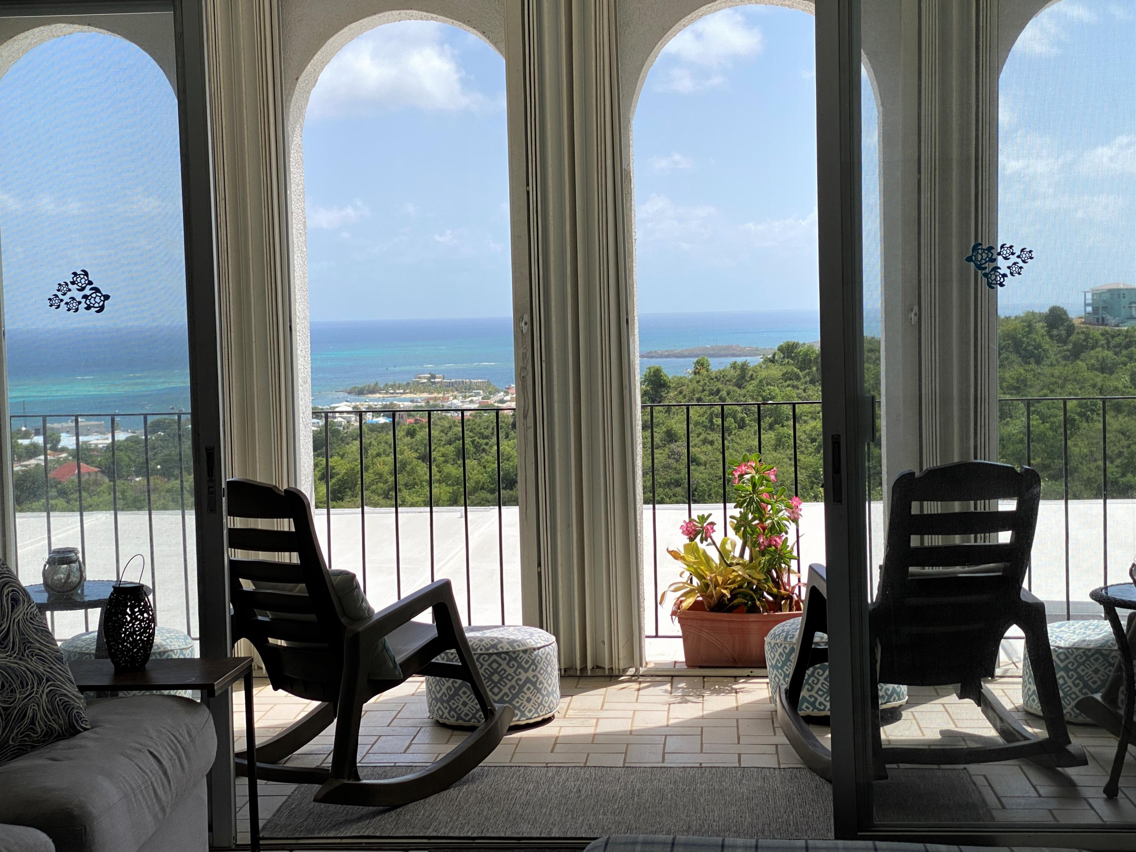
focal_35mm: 52
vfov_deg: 28.0
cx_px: 568
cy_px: 426
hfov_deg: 36.8
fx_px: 1706
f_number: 2
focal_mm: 6
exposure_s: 1/813
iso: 20
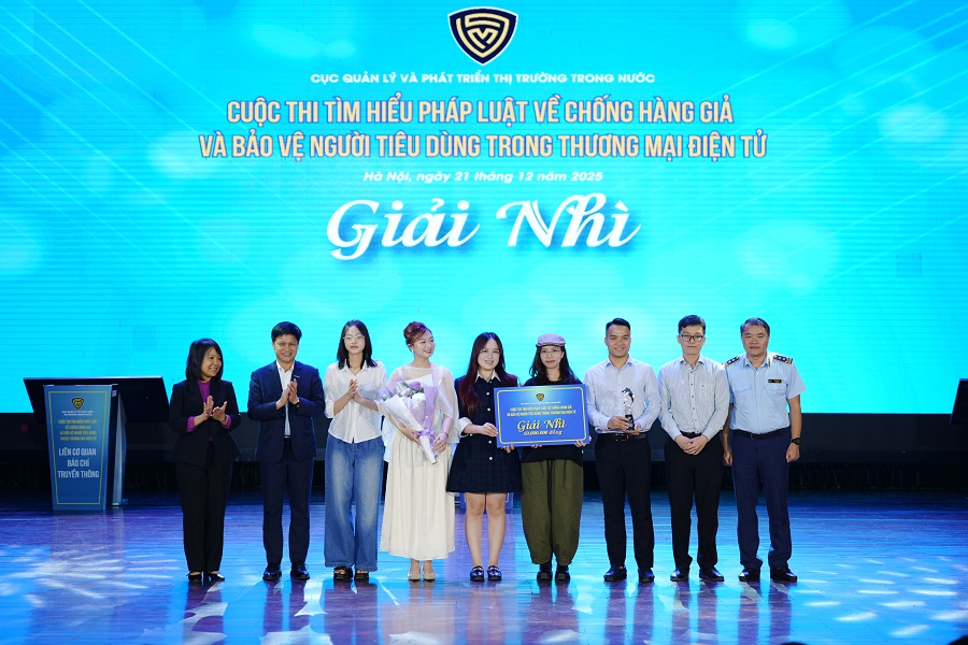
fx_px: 2178
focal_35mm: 81
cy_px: 322
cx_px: 484
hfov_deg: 25.1
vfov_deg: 16.9
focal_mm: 81
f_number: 2.8
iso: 160
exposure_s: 1/100
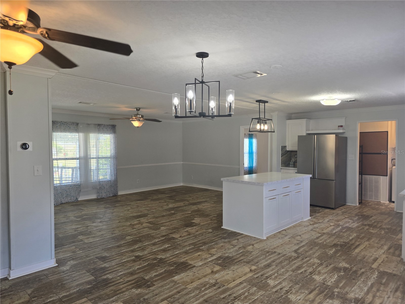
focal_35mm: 23
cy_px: 152
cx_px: 202
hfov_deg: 73.9
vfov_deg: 58.9
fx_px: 269
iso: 50
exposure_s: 1/120
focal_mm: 6.3
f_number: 1.7
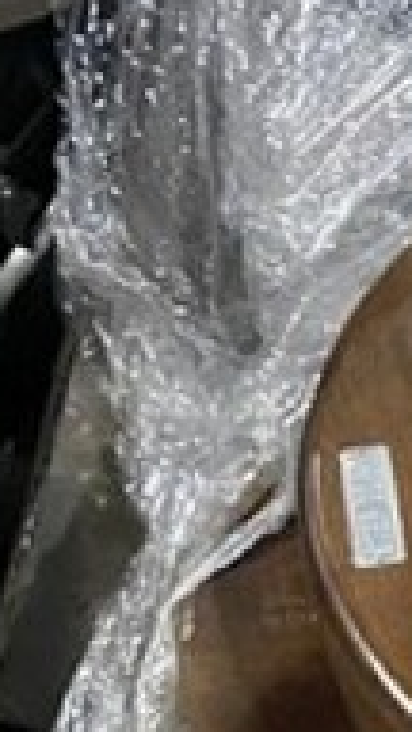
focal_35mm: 120
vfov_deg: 16.0
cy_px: 1169
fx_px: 2331
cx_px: 1144
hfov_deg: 8.7
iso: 500
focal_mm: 4.25
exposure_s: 1/40
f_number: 1.8
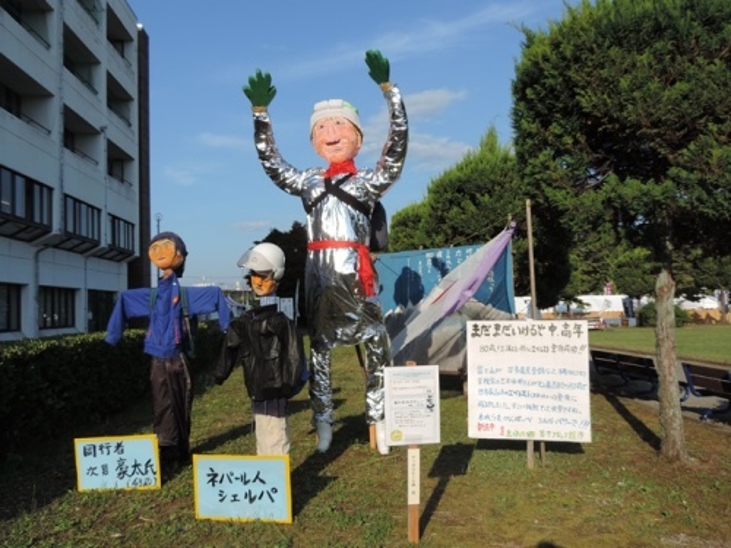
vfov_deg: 46.8
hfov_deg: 60.0
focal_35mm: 30
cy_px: 274
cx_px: 366
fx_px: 634
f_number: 3.1
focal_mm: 5.3
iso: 80
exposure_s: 1/1250
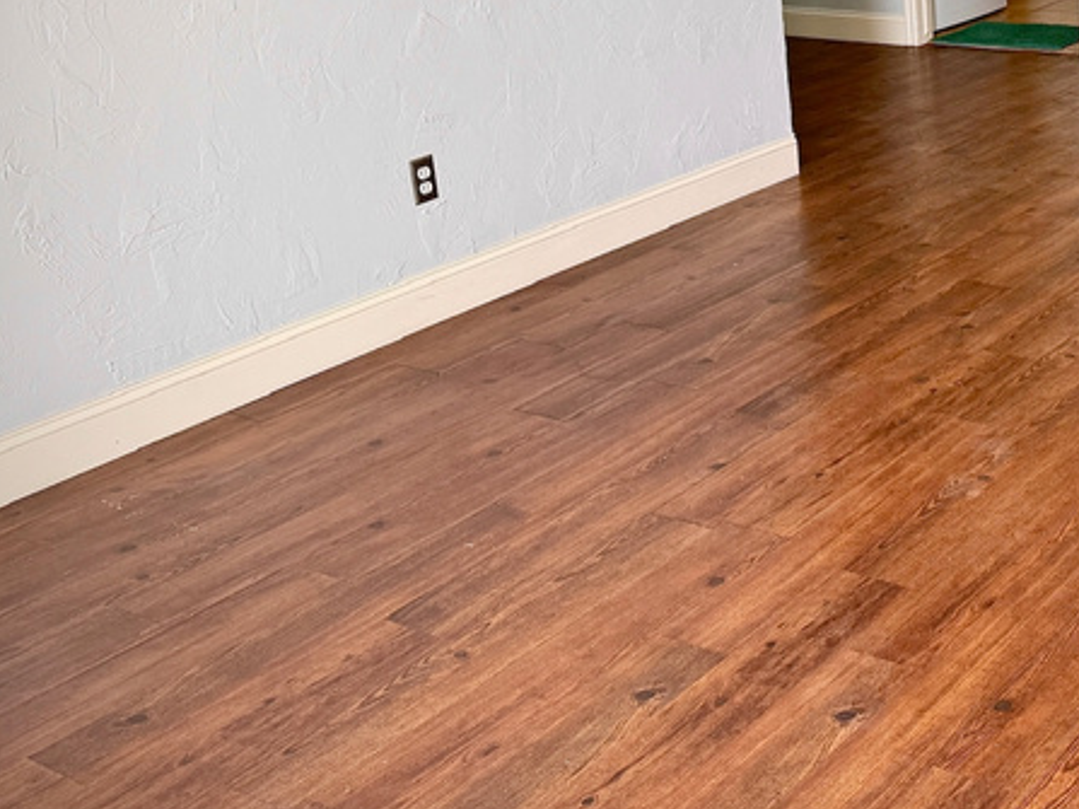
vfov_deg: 25.8
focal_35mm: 55
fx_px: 1714
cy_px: 106
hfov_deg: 32.4
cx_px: 1052
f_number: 1.78
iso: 100
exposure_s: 1/121
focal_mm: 6.76
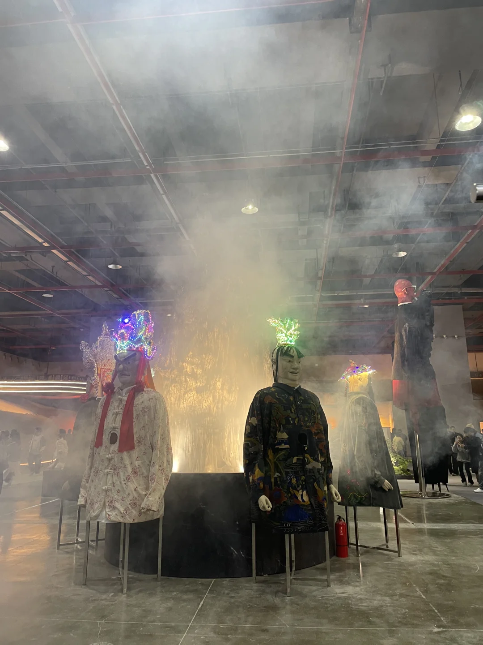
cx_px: 242
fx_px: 484
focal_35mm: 26
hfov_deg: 53.1
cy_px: 322
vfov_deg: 67.3
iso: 100
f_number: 1.6
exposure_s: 1/50
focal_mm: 4.2
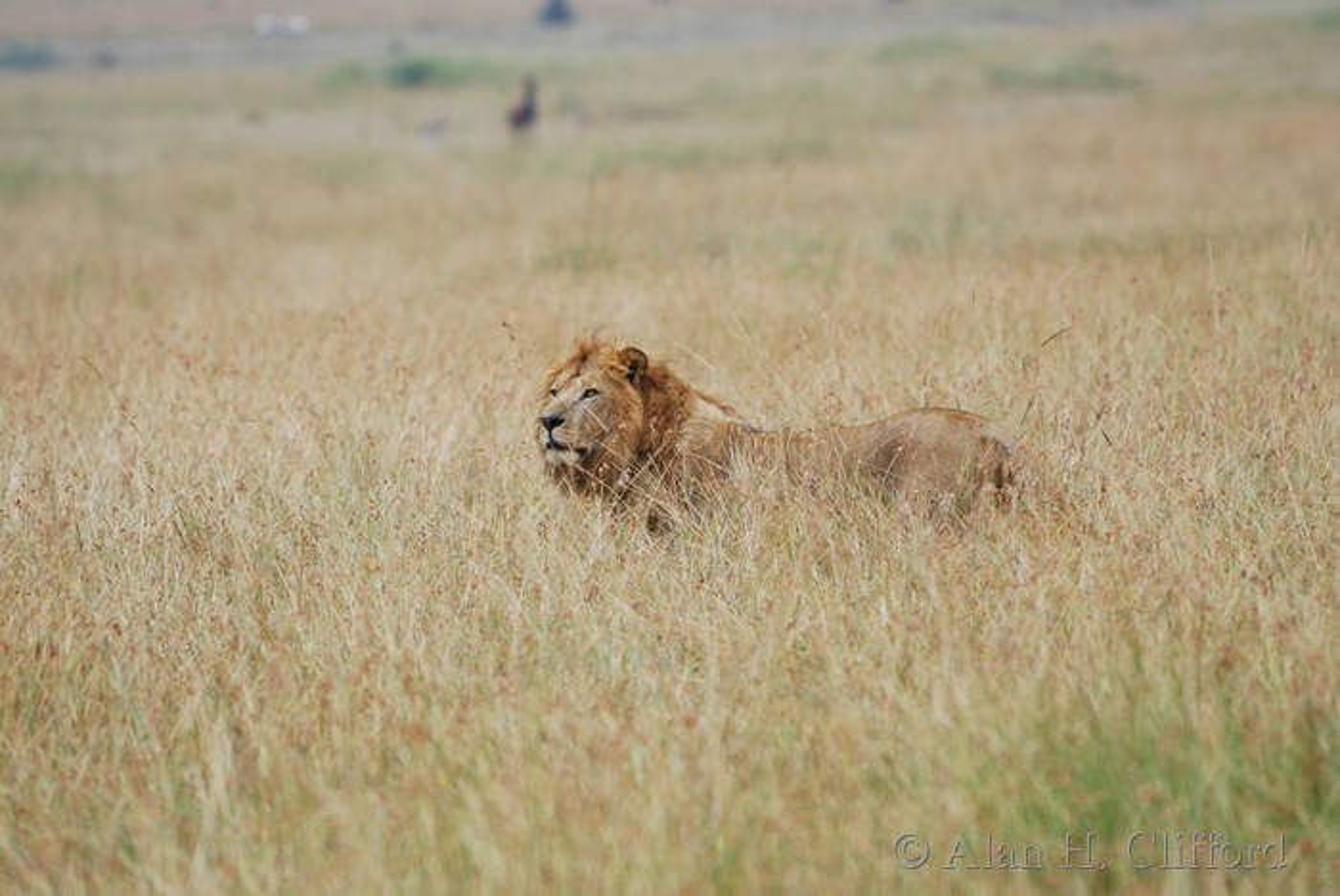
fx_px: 22351
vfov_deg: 2.3
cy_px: 448
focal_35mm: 600
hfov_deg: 3.4
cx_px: 670
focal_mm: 400
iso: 400
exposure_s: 1/400
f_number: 5.6
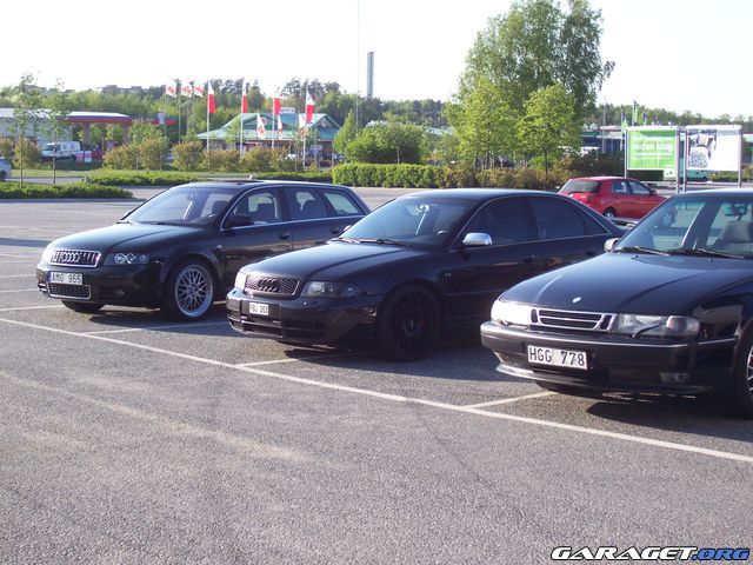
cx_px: 376
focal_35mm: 65
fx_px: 1414
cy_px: 282
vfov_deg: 22.6
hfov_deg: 29.8
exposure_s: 1/347
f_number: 3.6
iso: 80
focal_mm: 10.8
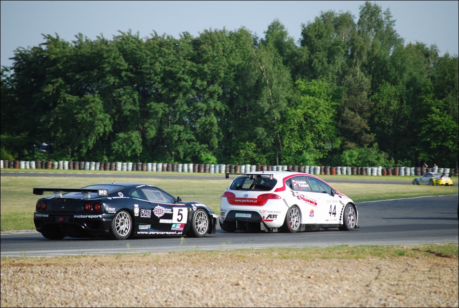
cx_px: 230
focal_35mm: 218
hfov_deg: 9.4
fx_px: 2780
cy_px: 154
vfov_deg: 6.4
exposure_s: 1/640
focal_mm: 145
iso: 200
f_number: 5.3
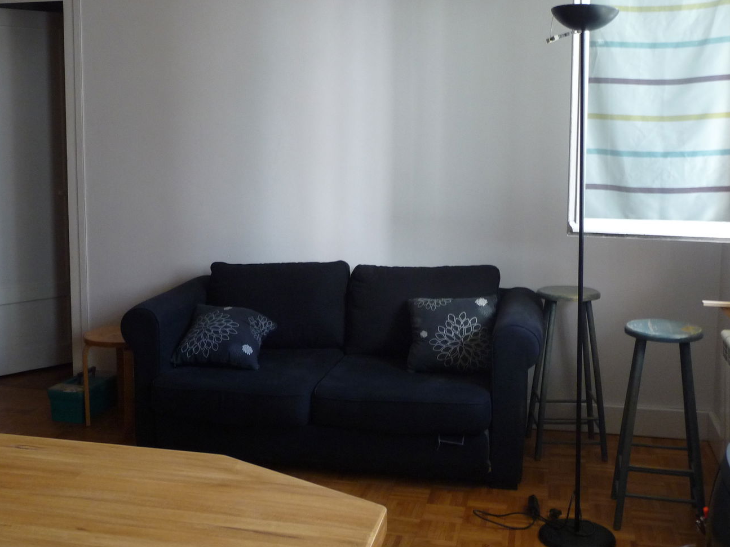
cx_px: 326
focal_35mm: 42
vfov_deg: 34.2
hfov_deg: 44.7
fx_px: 886
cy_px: 211
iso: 250
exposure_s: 1/30
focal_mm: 5.6
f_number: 3.6
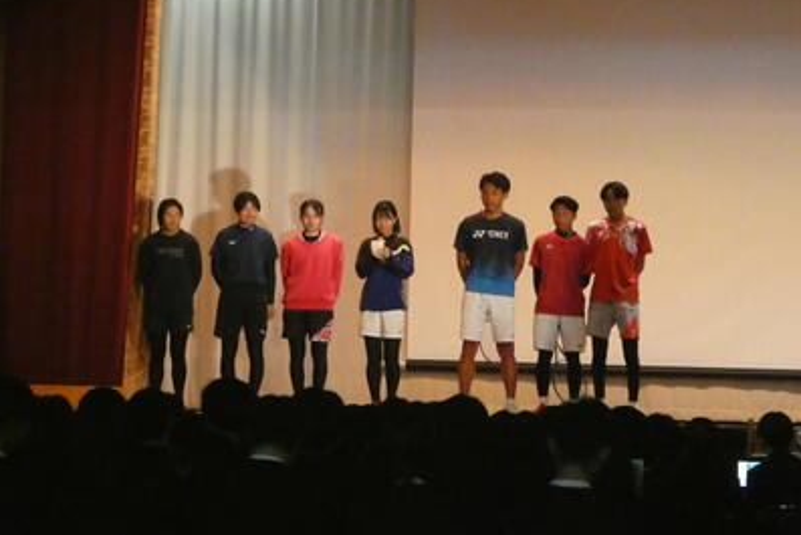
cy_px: 256
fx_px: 2916
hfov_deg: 15.6
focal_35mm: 131
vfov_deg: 10.5
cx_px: 402
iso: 3200
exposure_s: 1/80
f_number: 5.2
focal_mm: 22.4
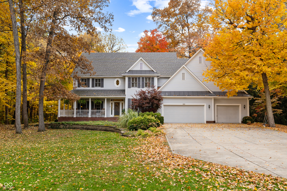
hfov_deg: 53.1
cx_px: 144
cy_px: 96
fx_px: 287
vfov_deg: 36.9
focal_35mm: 36
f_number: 8
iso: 160
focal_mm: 24
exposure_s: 1/50
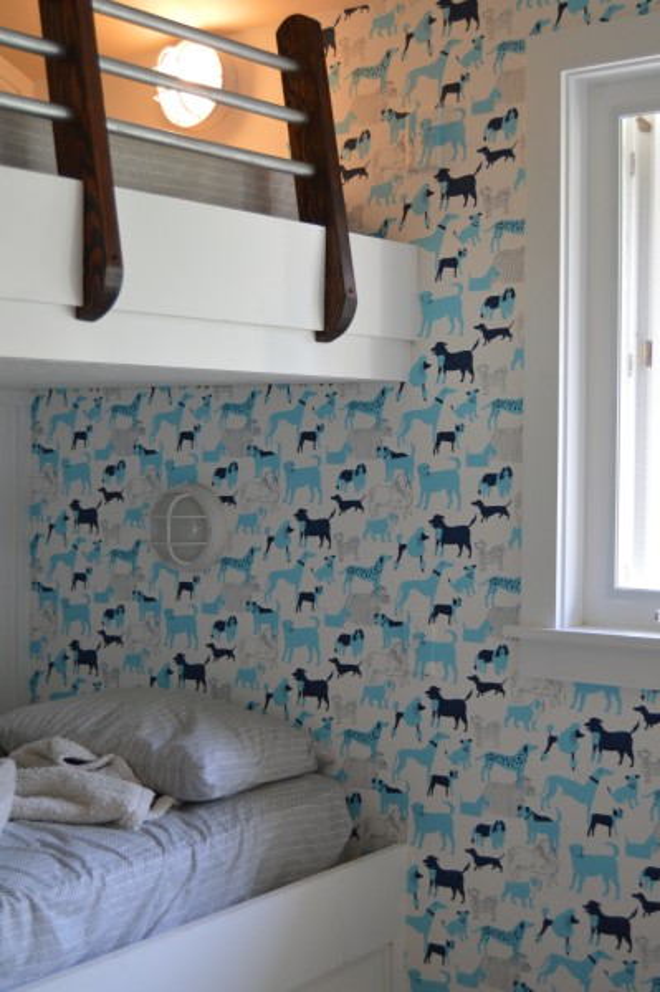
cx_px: 330
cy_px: 496
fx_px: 1405
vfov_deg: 38.9
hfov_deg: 26.4
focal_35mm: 51
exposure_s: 1/60
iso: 1000
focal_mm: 34
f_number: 4.5
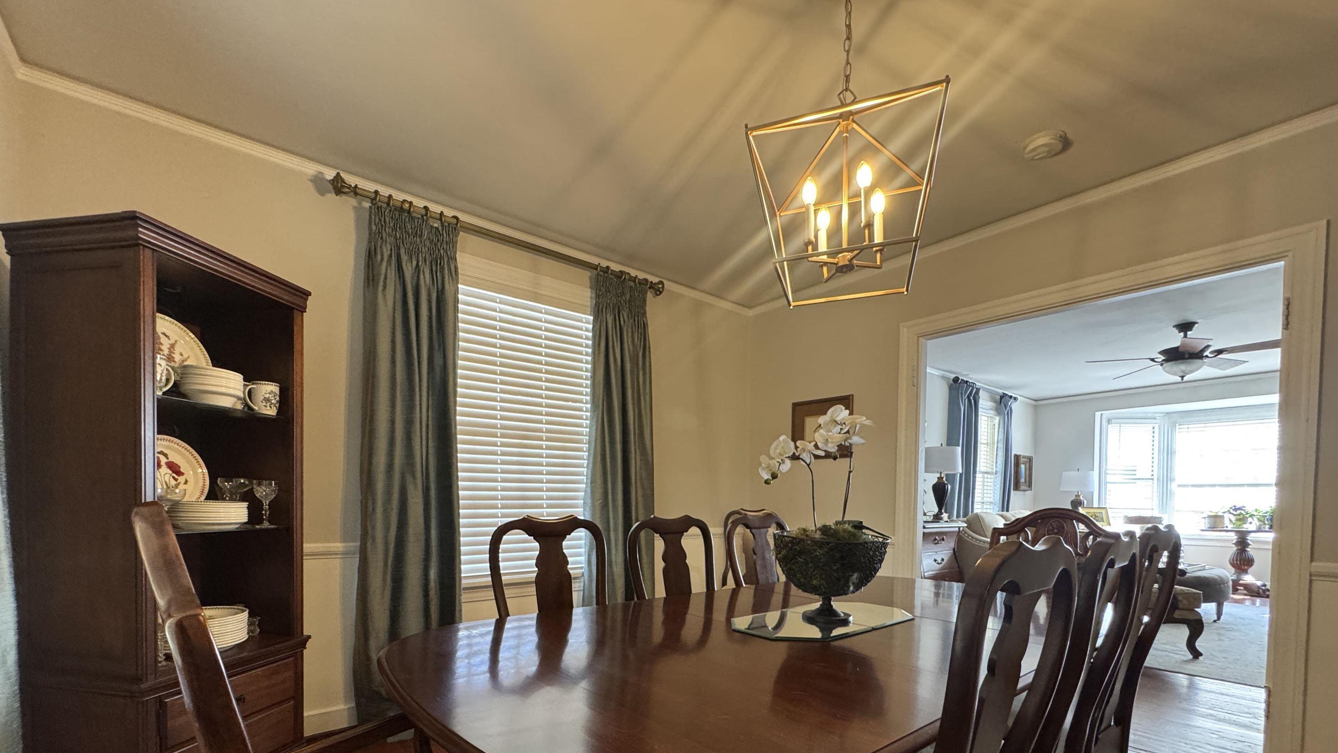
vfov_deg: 64.7
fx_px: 568
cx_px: 657
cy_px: 522
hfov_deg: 99.4
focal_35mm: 16
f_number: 2.2
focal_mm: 2.22
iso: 320
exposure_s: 1/60
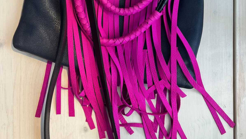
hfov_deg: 52.8
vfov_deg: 30.6
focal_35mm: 38
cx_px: 124
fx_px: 248
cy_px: 33
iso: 32
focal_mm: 5.7
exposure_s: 1/100
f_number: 1.5
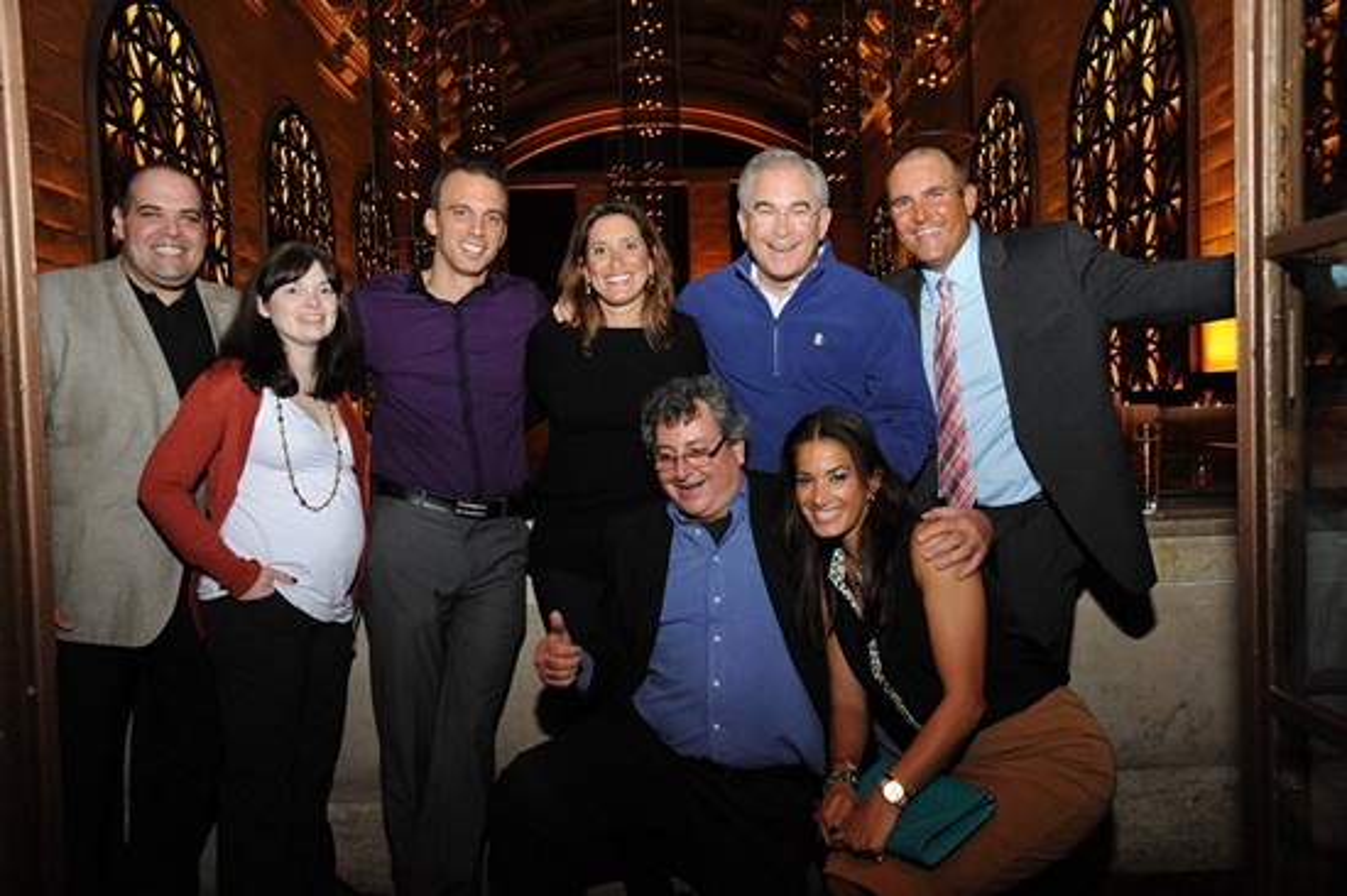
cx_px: 674
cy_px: 448
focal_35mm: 31
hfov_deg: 60.3
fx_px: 1159
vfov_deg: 42.3
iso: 4000
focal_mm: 31
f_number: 6.3
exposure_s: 1/40
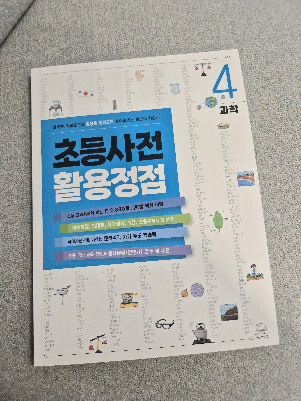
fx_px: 267
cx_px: 150
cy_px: 200
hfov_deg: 58.9
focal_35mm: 23
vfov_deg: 73.9
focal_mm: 5.4
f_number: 1.8
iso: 160
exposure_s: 1/120
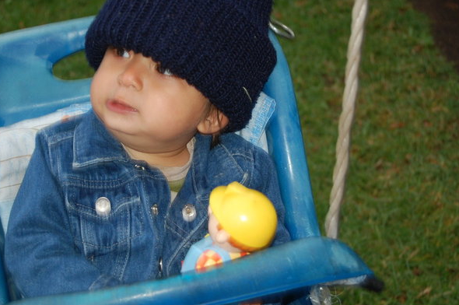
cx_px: 212
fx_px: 1140
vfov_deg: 15.2
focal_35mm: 90
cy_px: 146
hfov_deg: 22.8
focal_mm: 55
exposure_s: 1/60
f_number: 5.6
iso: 400
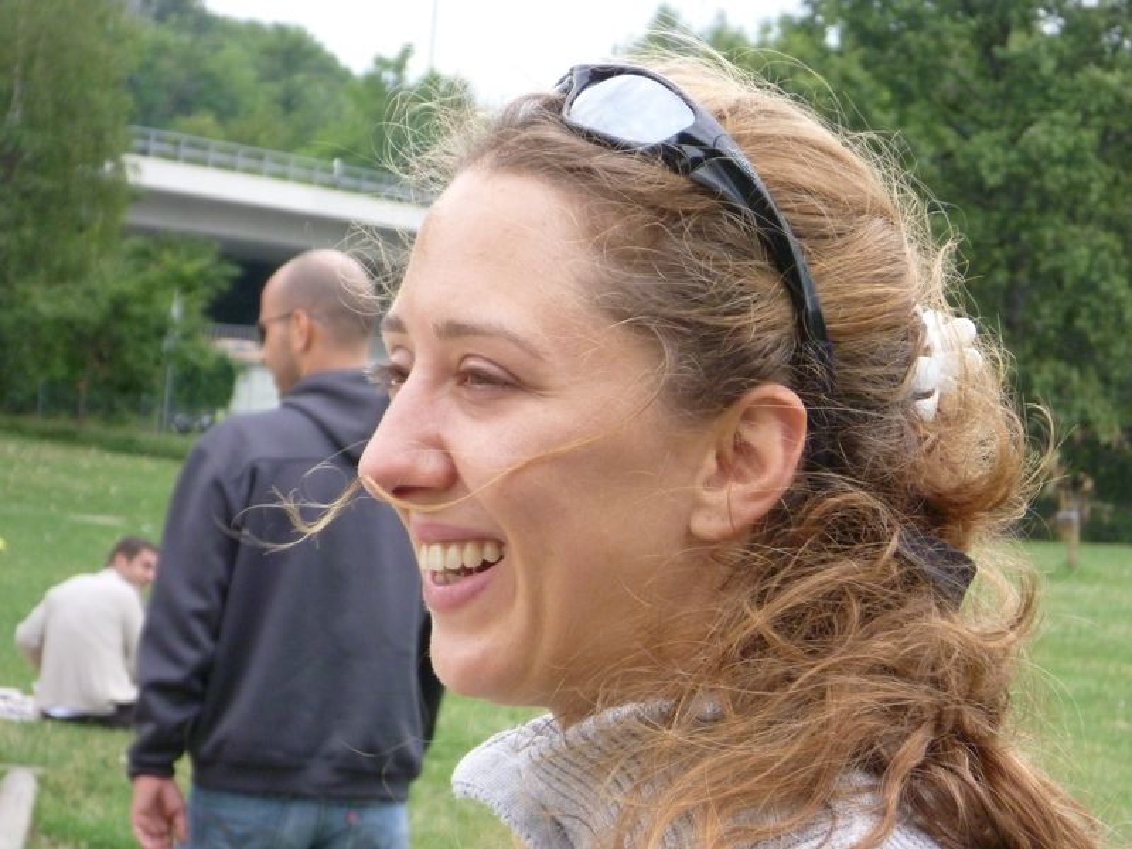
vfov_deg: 12.0
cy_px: 424
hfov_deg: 16.0
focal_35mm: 123
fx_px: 4022
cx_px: 566
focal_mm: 22
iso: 500
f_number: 6.4
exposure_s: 1/200
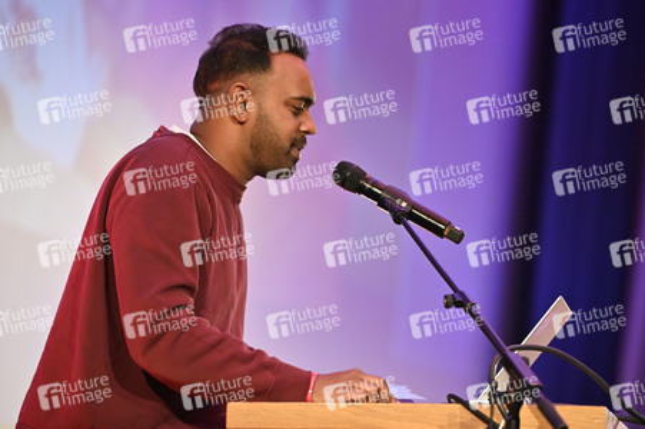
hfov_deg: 14.7
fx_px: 2506
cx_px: 322
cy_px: 214
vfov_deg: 9.8
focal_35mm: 140
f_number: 2.8
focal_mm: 140
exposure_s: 1/200
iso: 5000
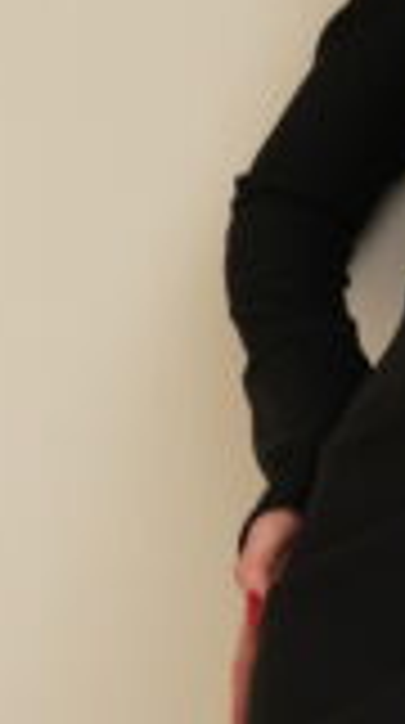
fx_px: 4772
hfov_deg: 4.8
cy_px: 814
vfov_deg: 8.6
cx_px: 574
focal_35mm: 249
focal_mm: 38.9
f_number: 6.3
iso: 640
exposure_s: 1/100
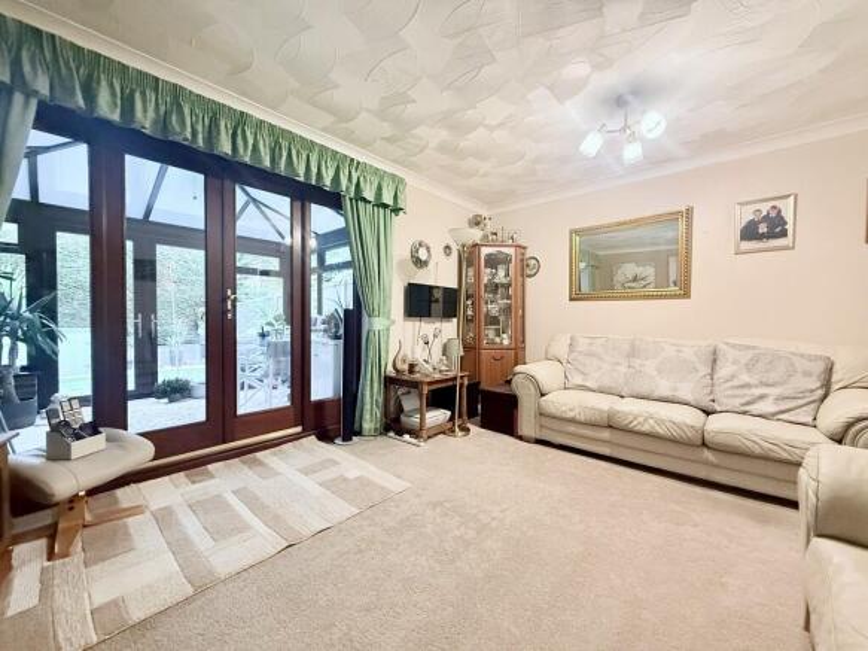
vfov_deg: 85.7
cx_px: 434
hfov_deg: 102.1
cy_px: 326
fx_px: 351
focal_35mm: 14
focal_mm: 2.22
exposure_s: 1/50
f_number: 2.2
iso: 640
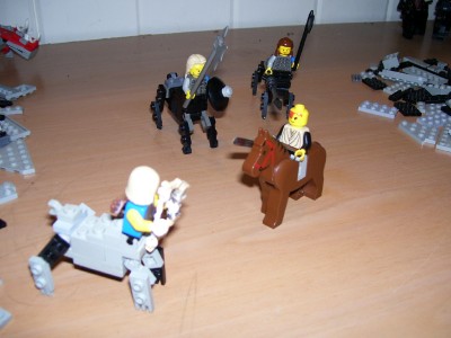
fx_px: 482
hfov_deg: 50.1
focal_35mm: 37
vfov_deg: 38.7
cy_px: 169
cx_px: 226
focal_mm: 6
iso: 125
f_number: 2.7
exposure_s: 1/60
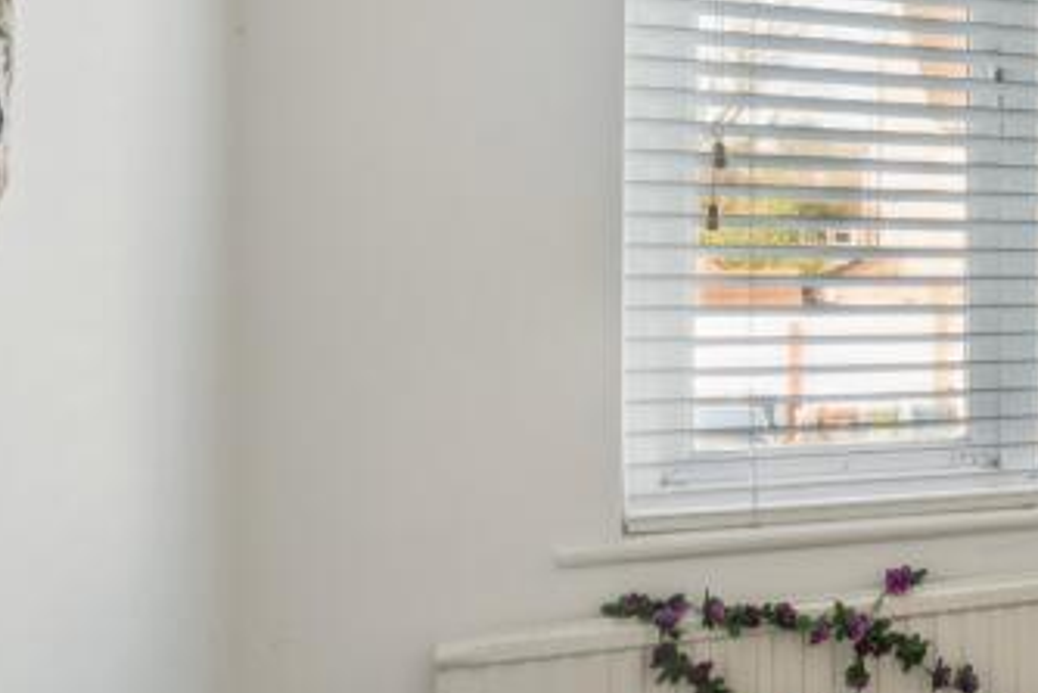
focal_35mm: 49
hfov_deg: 29.1
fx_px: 1413
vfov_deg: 27.5
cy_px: 314
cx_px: 1470
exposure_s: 1/50
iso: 1600
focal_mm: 16
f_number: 6.3
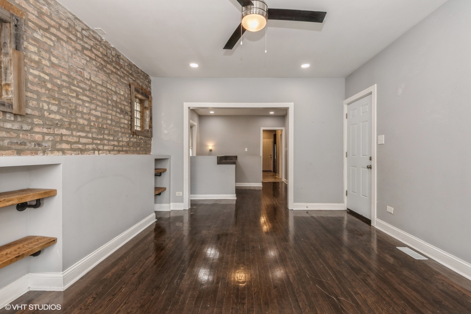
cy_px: 157
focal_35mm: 15
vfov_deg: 77.3
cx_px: 236
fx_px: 196
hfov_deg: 100.4
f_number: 11
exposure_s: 1/25
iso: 200
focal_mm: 15
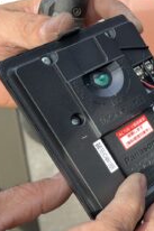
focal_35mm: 56
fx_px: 360
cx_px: 210
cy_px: 96
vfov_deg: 35.6
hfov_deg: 21.4
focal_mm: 5.1
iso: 32
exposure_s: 1/149
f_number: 1.6
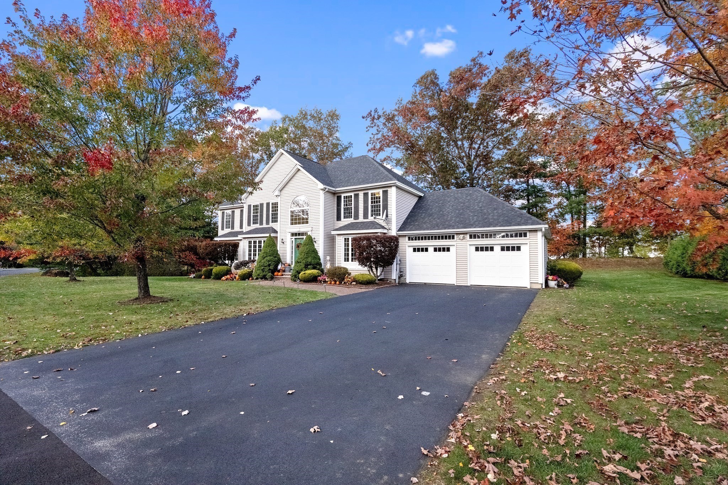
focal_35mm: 16
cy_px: 242
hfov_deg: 96.7
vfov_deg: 73.7
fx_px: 324
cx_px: 364
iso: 320
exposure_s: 1/25
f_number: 8
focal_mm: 16
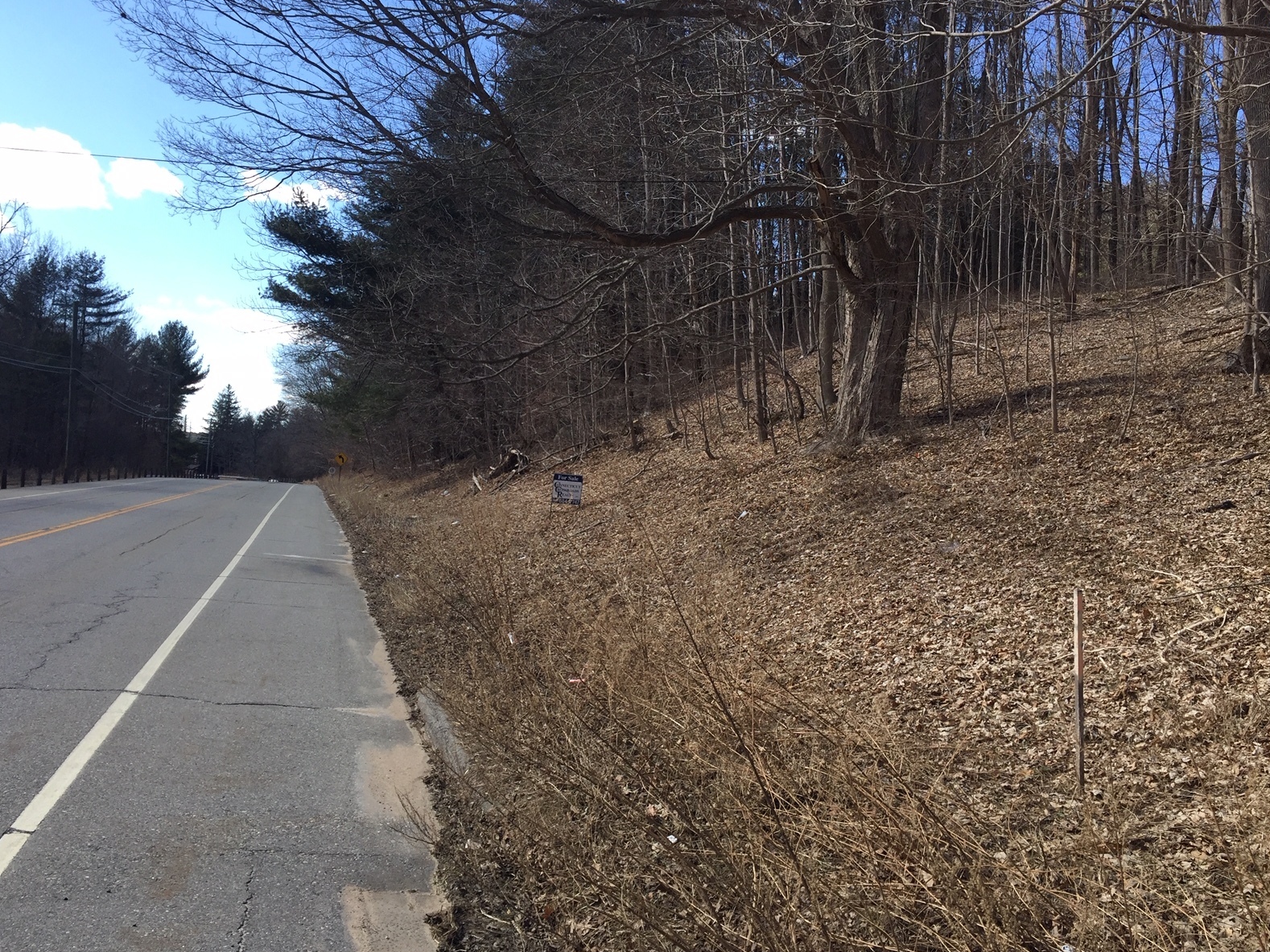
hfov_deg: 60.0
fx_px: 1100
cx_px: 618
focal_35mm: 30
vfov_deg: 46.8
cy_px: 491
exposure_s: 1/719
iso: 32
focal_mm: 4.15
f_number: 2.2
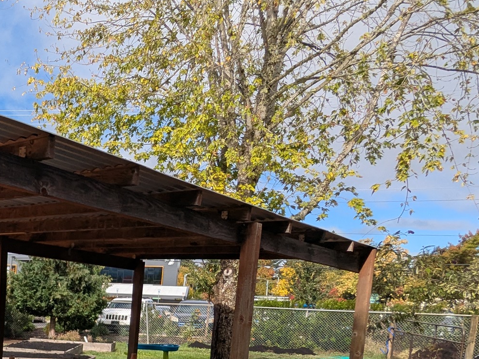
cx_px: -64
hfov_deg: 37.3
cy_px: 359
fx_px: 567
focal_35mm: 41
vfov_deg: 32.3
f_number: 2.2
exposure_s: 1/1368
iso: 50
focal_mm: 2.35
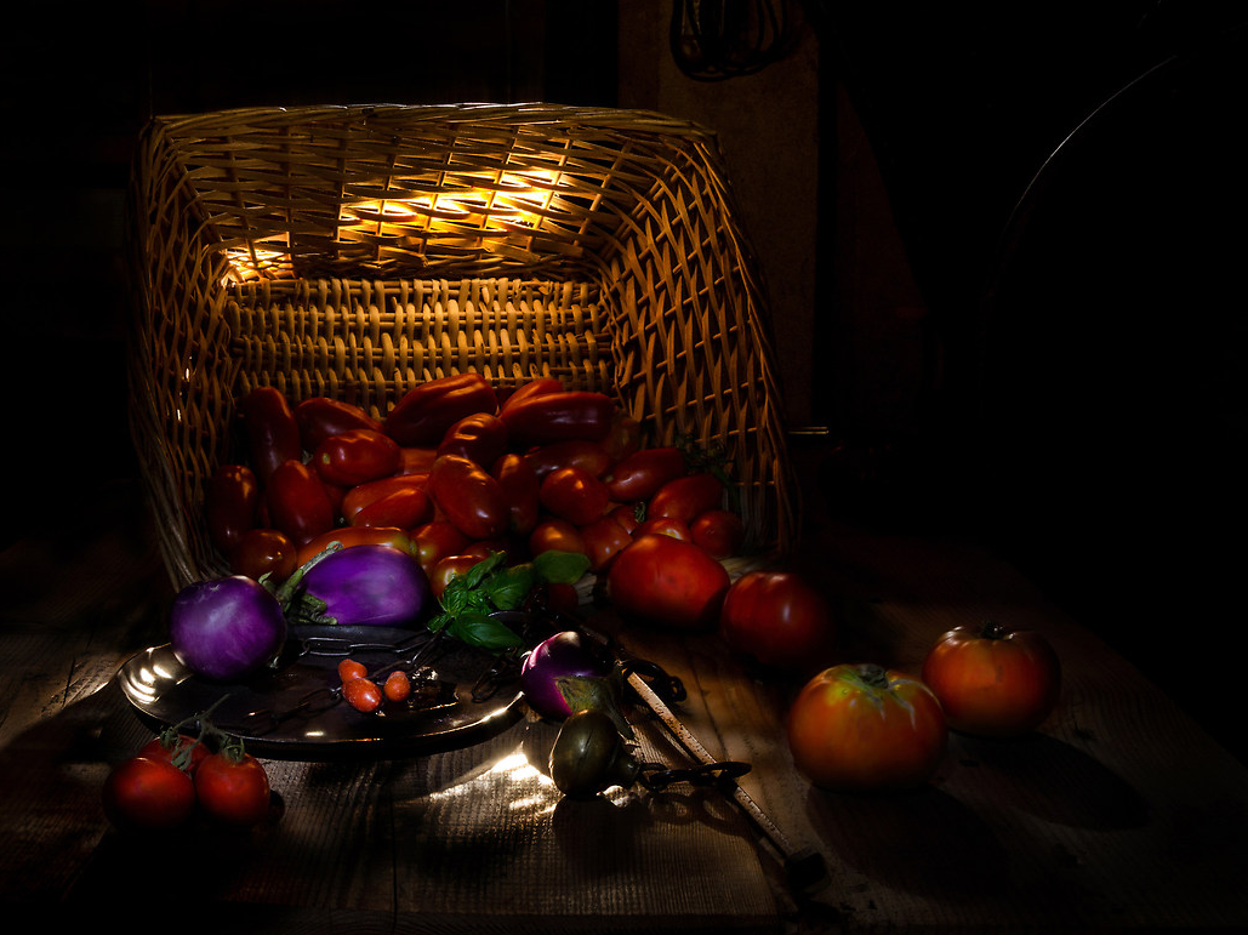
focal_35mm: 47
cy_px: 473
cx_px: 559
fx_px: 1694
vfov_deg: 30.9
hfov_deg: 40.4
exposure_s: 1/5
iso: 640
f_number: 13
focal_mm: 28
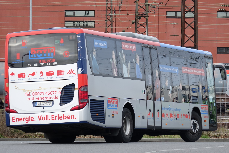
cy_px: 76
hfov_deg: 12.5
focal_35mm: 164
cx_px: 114
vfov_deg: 8.4
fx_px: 1043
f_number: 4
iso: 125
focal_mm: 60.04
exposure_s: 1/250
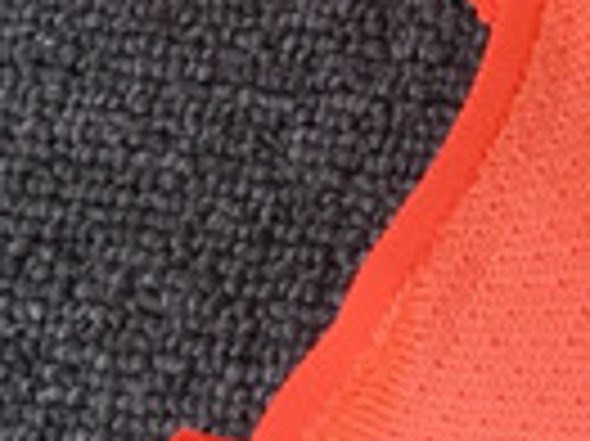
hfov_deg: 8.5
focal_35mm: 213
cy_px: -457
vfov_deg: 6.7
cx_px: 1414
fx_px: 3627
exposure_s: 1/319
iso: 25
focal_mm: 3.3
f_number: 2.4
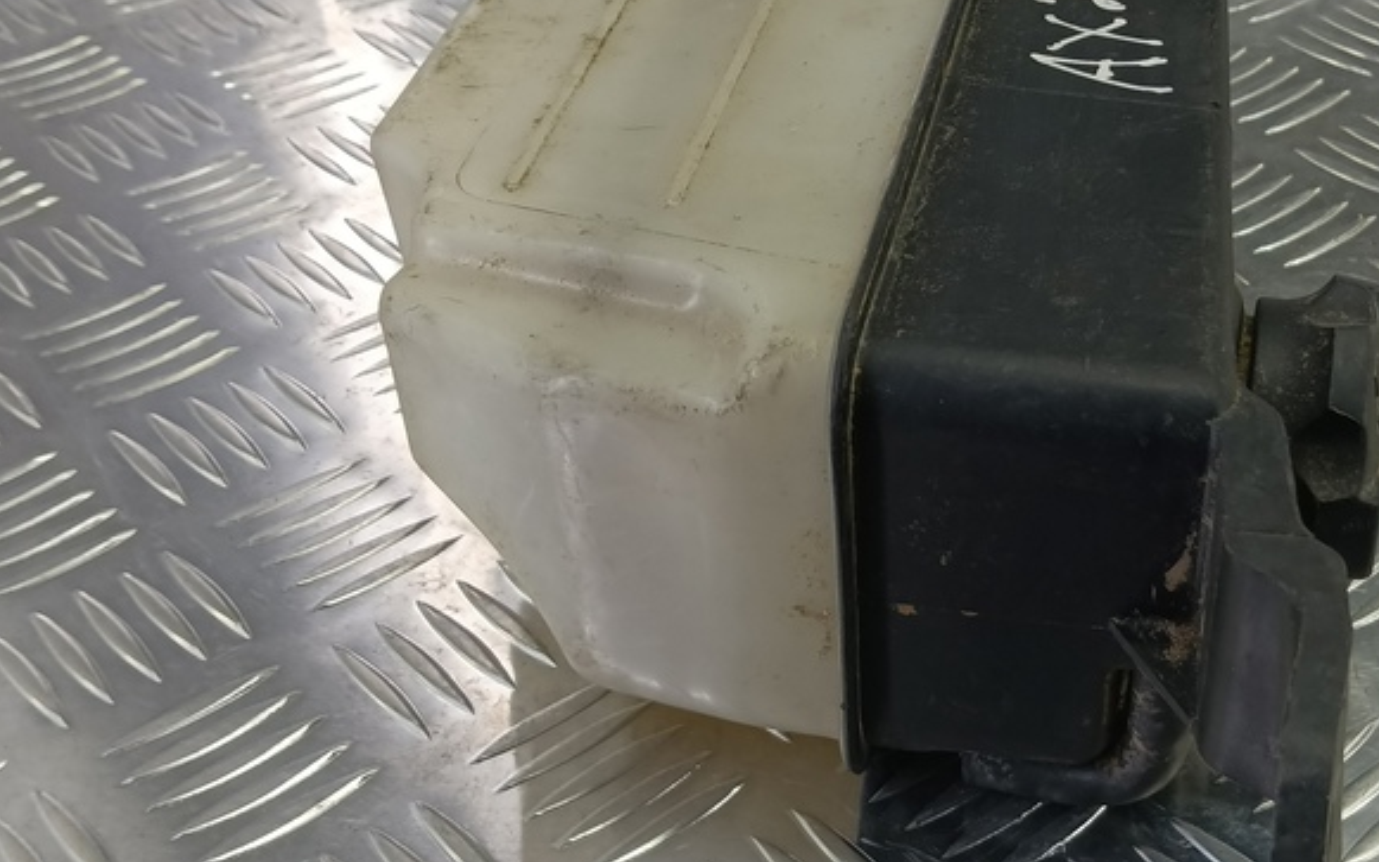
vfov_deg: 29.8
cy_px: 401
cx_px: 959
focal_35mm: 43
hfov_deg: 45.3
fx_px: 1616
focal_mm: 4.11
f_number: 1.6
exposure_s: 1/50
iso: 99
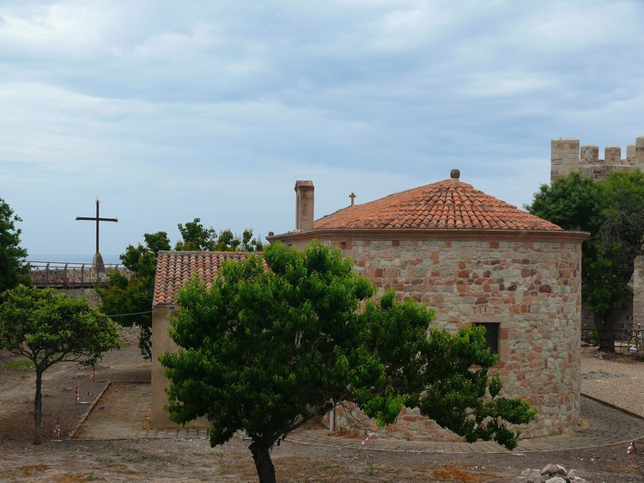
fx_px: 1134
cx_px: 322
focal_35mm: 61
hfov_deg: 31.7
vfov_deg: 24.0
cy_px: 242
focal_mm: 12.9
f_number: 4.5
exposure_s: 1/250
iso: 100
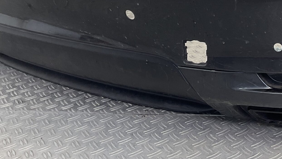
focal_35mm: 65
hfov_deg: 31.1
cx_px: 247
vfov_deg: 17.4
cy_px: -46
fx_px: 486
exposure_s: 1/120
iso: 20
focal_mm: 3
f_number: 1.8
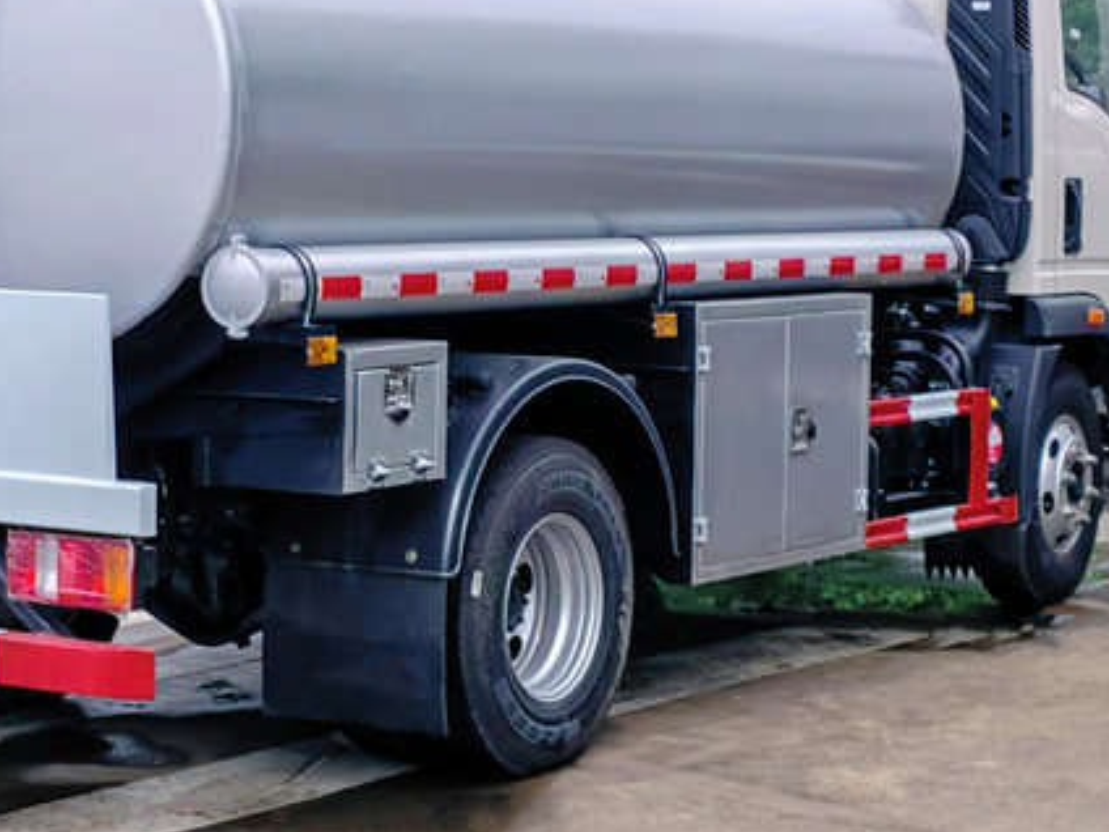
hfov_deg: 19.2
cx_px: 405
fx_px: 3268
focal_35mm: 102
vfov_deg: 14.5
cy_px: 249
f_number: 1.9
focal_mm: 5.52
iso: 80
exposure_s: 1/604
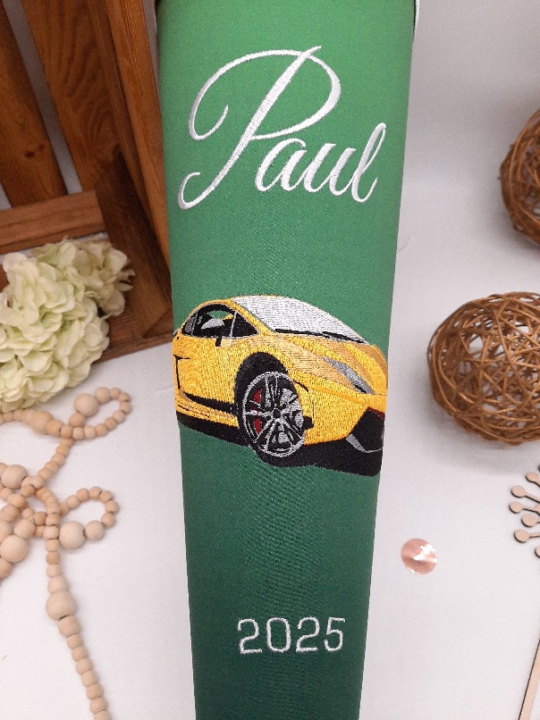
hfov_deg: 53.0
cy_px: 360
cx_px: 270
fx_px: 541
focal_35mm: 26
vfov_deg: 67.3
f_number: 1.7
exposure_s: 1/588
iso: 400
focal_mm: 3.93
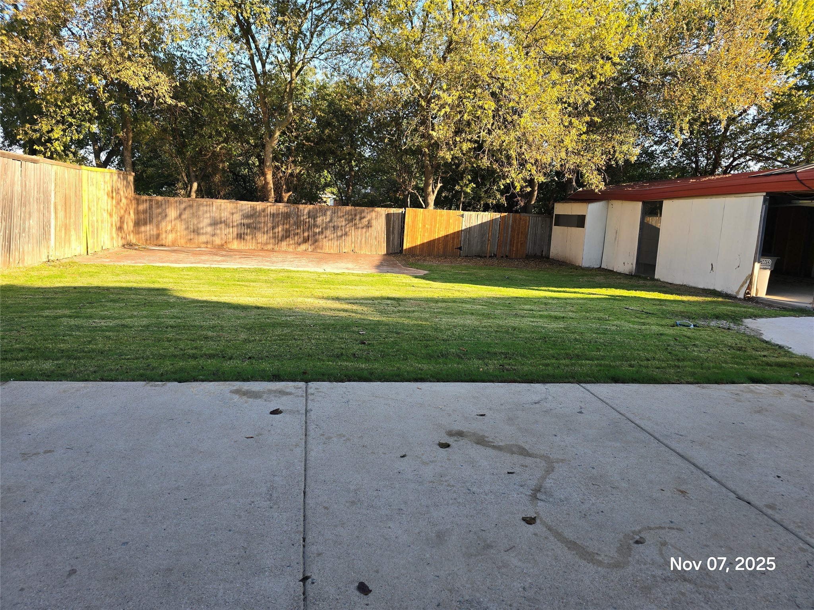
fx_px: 541
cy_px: 305
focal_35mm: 23
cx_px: 407
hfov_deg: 73.9
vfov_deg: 58.9
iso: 12
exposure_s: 1/180
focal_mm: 6.3
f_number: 1.7
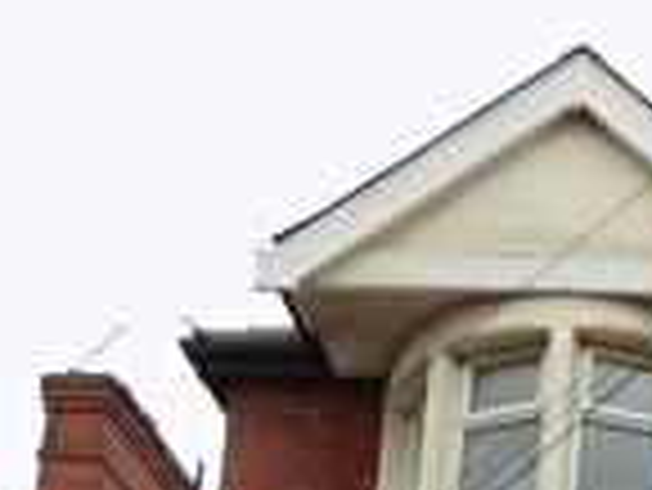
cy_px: 1126
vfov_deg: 11.4
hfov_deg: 15.5
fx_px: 2092
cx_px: 1138
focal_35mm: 111
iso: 80
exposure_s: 1/640
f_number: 3.1
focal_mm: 4
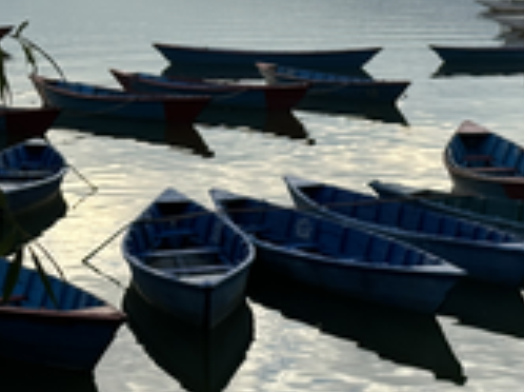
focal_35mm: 116
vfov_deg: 12.6
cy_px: -19
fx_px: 1753
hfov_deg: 17.0
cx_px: 284
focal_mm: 6.86
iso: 64
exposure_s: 1/1107
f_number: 1.78
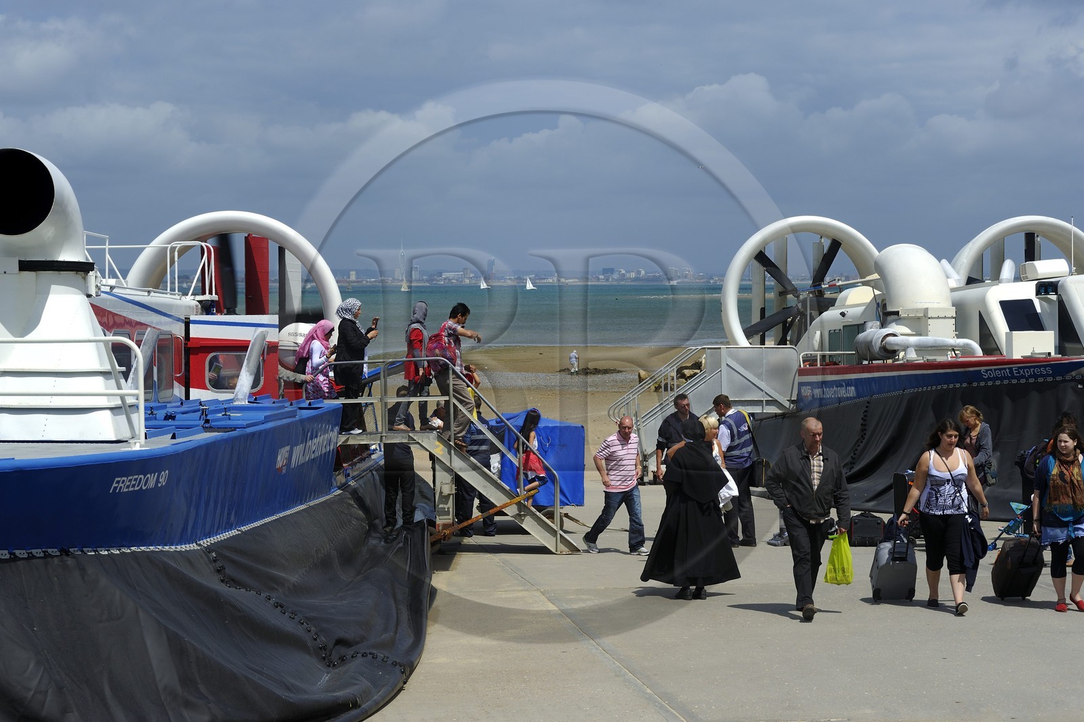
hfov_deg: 28.8
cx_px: 542
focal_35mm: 70
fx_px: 2107
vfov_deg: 19.4
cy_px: 361
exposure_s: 1/400
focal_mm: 70
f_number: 11
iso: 200
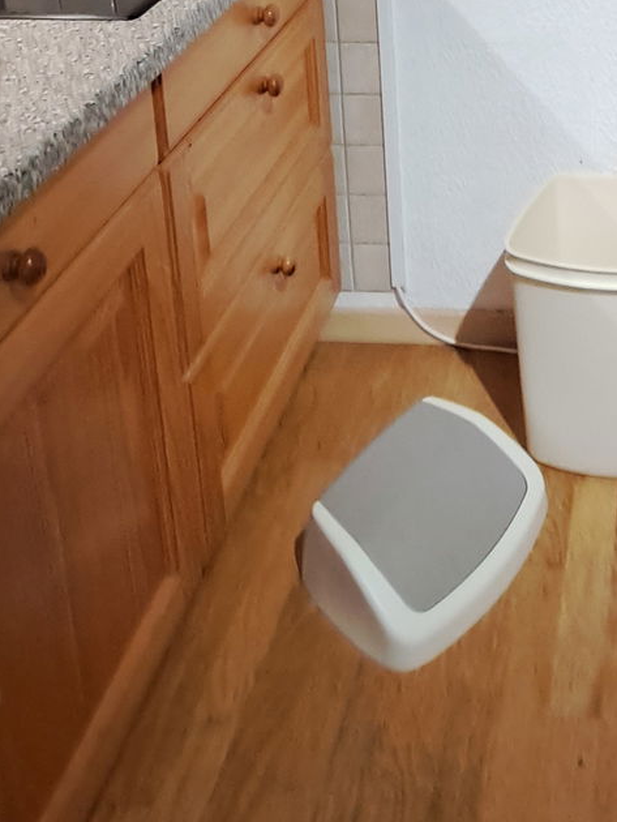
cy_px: -187
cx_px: 663
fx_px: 1045
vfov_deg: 33.8
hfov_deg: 29.9
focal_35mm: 44
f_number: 2.2
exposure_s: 1/25
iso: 200
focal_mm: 1.74
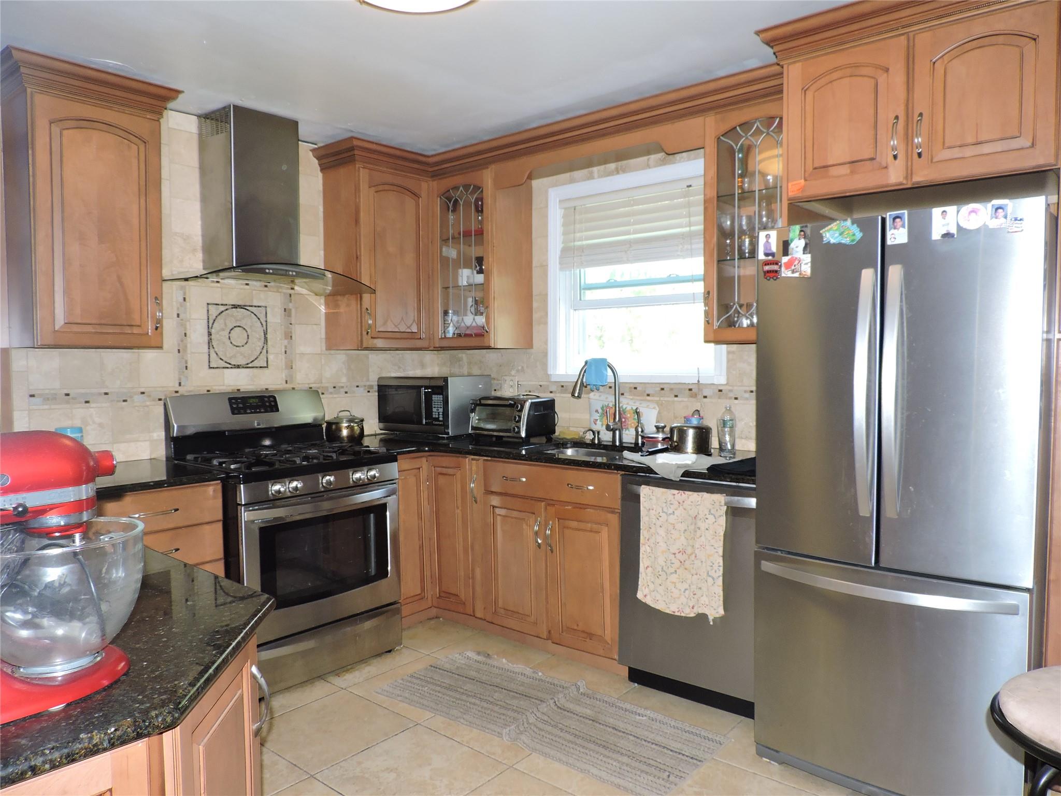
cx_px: 530
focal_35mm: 24
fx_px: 736
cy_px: 398
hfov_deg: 71.6
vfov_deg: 56.8
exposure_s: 1/30
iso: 200
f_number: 3
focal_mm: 4.3
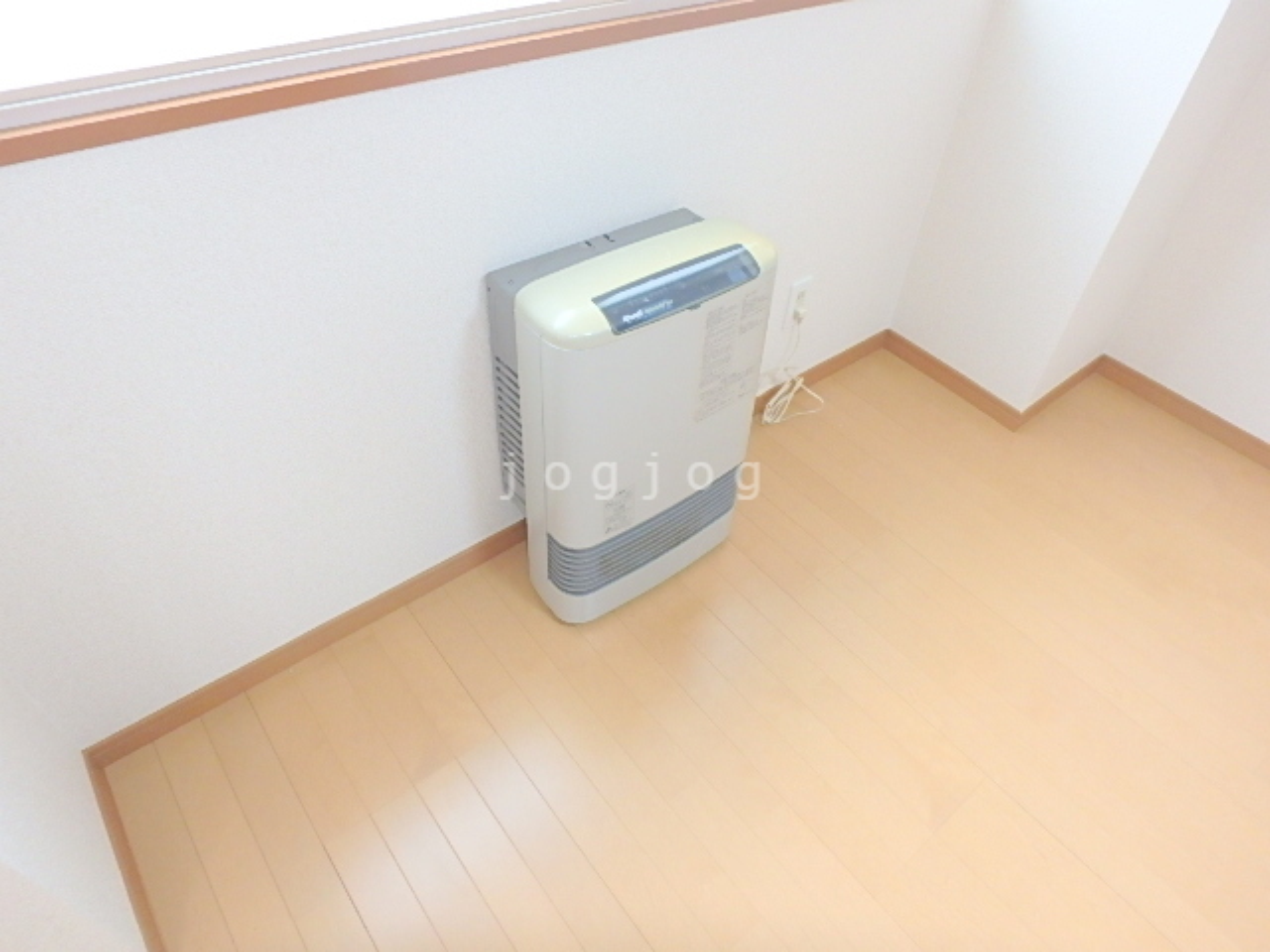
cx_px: 635
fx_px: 770
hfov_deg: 79.0
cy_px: 476
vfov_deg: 63.4
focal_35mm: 21
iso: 400
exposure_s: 1/30
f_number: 3.5
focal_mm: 3.7
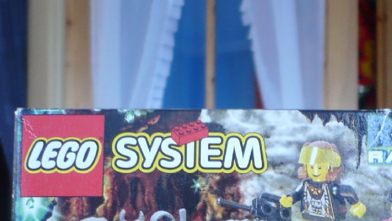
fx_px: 1050
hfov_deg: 21.0
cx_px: 291
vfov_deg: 11.2
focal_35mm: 101
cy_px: 385
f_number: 2.8
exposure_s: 1/30
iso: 100
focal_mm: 5.8
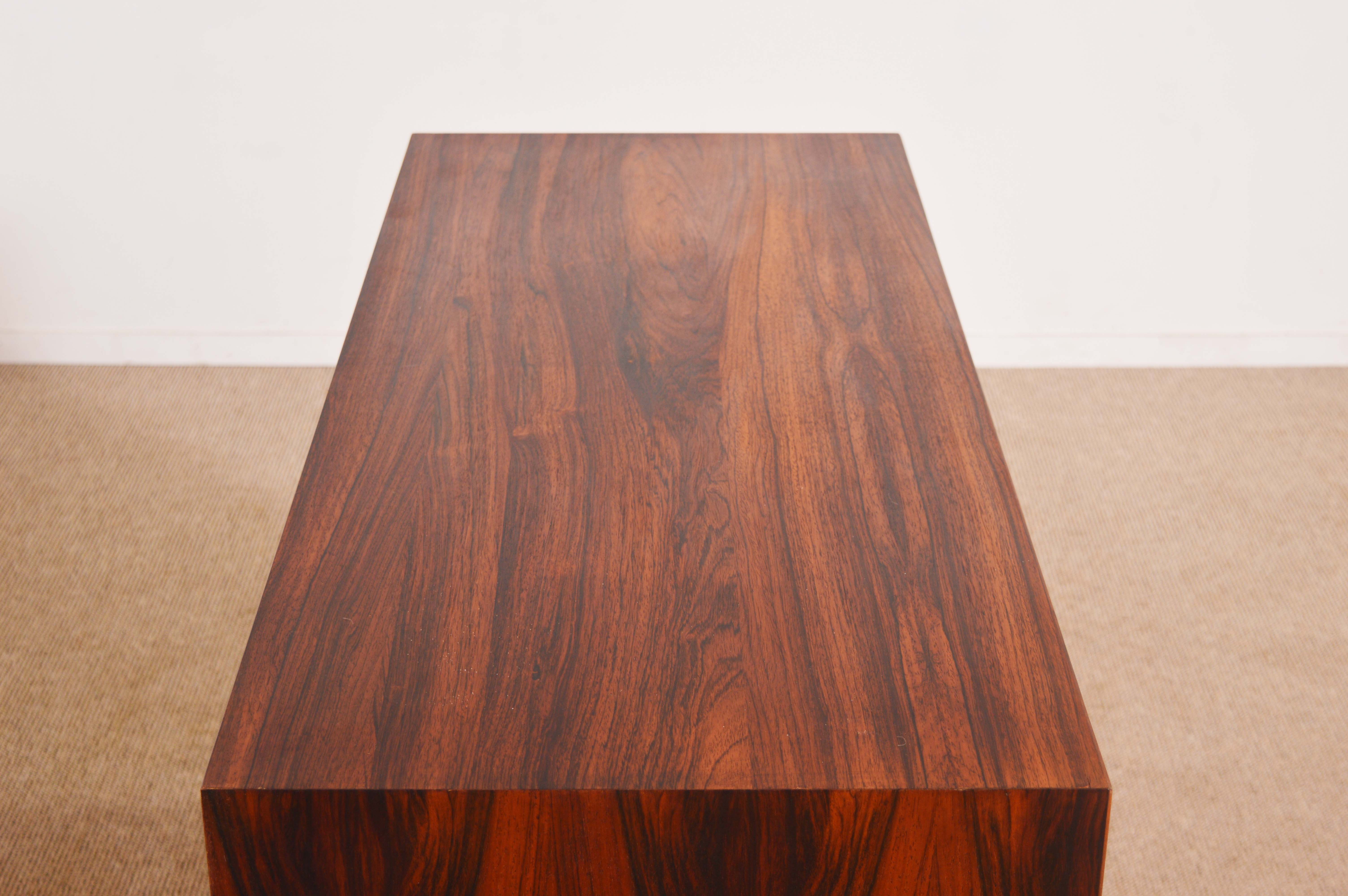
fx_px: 2245
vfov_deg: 22.6
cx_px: 674
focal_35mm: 60
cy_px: 448
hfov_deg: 33.4
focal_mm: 40
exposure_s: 1/80
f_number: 5.6
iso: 100
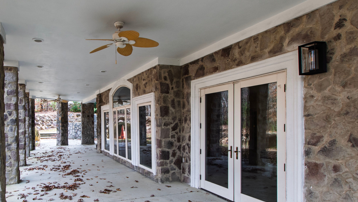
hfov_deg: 79.3
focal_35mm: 22
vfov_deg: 51.0
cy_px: 126
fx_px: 209
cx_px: 128
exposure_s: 1/40
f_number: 8
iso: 200
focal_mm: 10
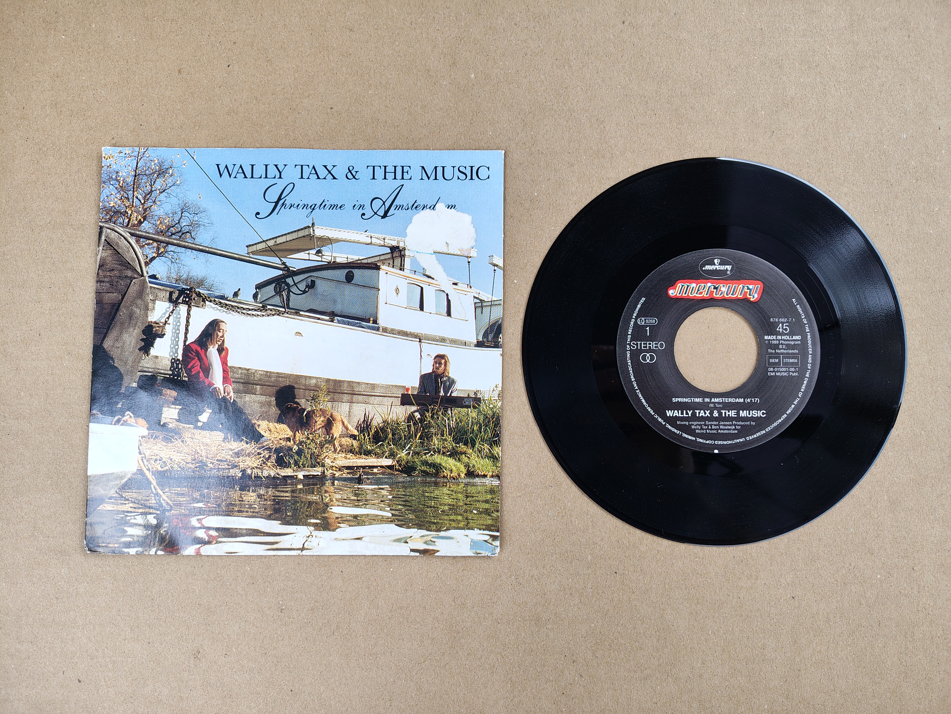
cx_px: 476
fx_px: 659
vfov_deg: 56.8
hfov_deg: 71.6
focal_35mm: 24
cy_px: 357
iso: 101
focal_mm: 5.56
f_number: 1.8
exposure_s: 1/111
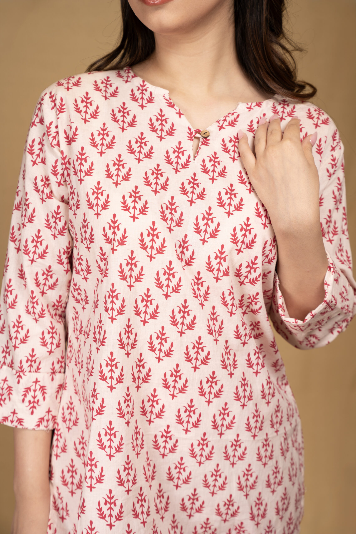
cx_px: 178
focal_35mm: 70
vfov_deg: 28.8
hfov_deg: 19.5
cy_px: 267
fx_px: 1038
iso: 200
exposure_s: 1/100
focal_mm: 70
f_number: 4.5
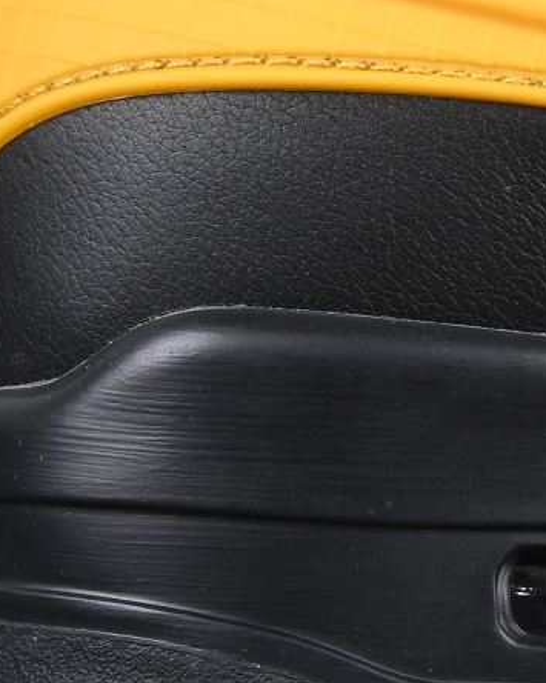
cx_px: 1367
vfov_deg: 4.4
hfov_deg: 3.5
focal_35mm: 441
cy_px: -102
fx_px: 8911
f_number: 6.3
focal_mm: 50
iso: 160
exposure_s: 1/50
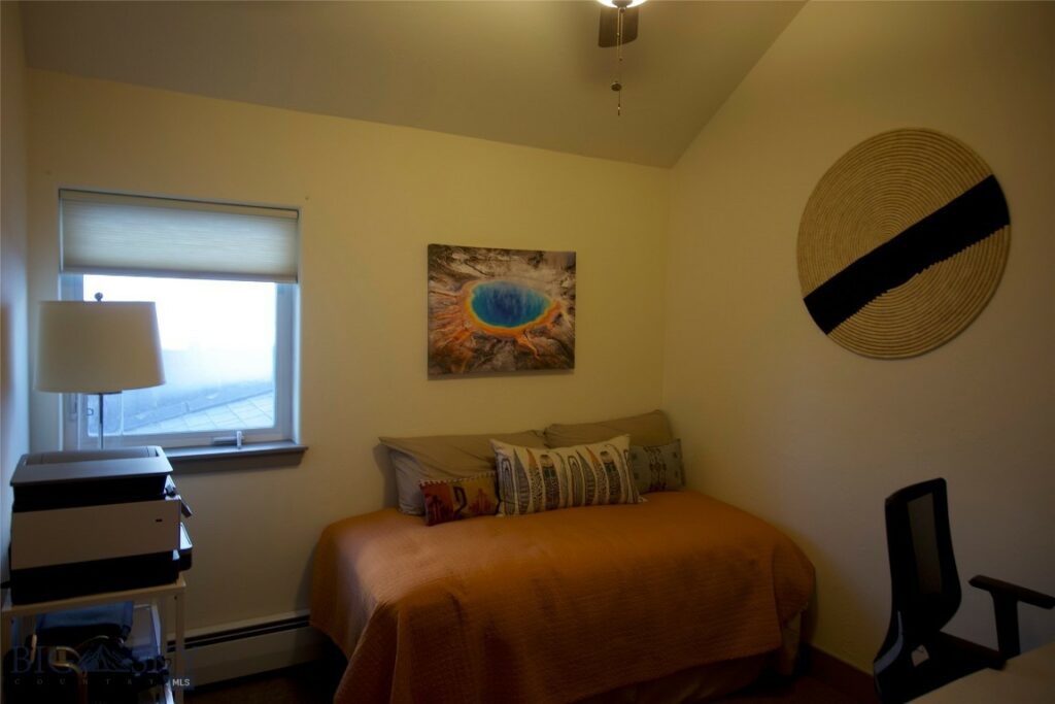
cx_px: 528
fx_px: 703
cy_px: 352
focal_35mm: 24
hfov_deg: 73.7
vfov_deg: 53.1
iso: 200
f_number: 3.5
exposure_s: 1/15
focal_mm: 16
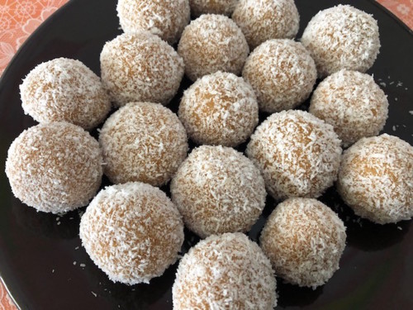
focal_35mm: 28
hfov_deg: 63.4
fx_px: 334
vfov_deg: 49.7
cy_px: 155
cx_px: 206
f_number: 1.8
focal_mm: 3.99
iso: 80
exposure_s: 1/15
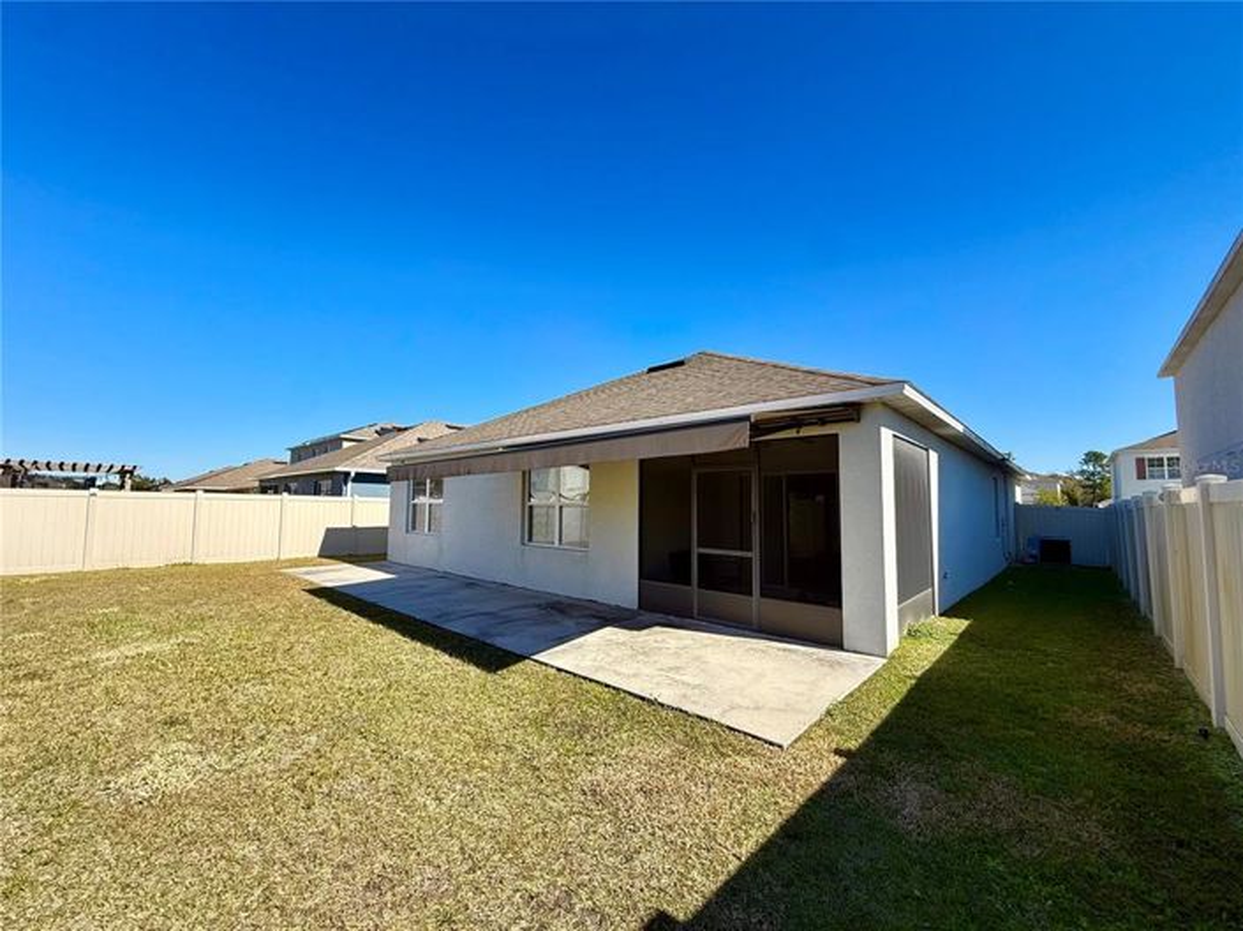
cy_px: 466
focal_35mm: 14
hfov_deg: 102.1
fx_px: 502
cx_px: 622
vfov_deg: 85.6
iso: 50
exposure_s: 1/1050
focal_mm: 2.22
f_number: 2.2
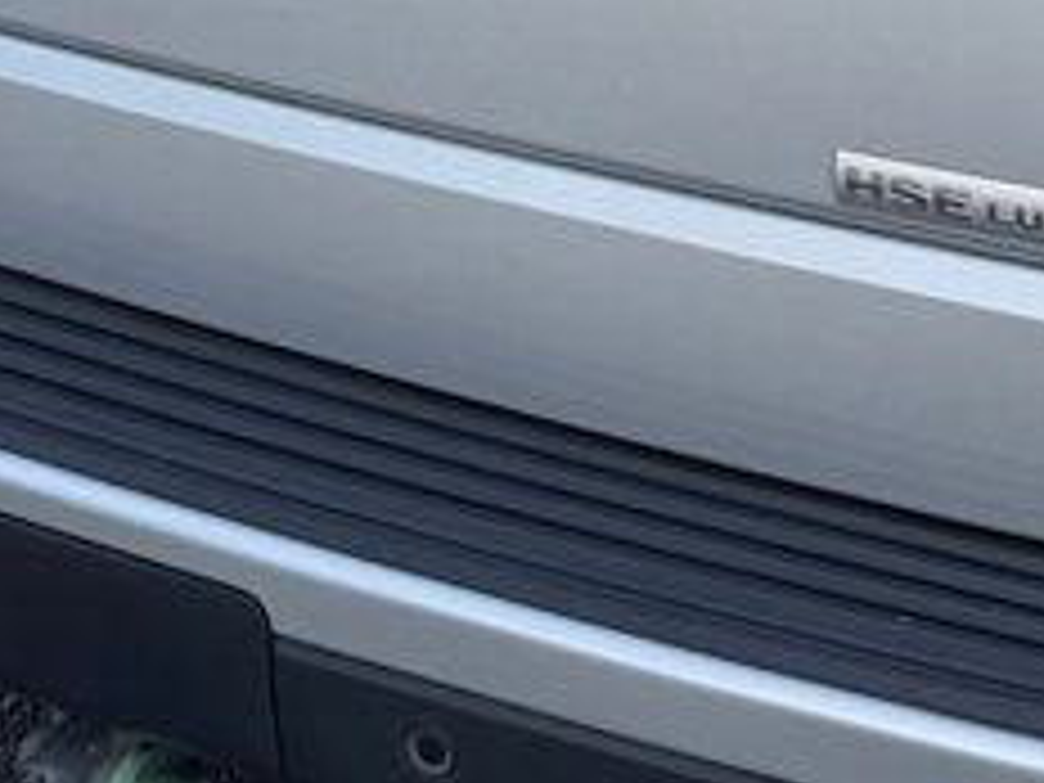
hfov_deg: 18.5
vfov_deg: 13.0
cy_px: -508
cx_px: 711
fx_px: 3197
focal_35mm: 106
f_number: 1.78
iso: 80
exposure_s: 1/1075
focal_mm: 6.76
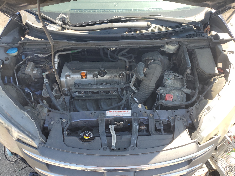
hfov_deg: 67.3
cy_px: 88
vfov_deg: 53.1
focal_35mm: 26
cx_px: 118
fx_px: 177
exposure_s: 1/385
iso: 50
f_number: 1.5
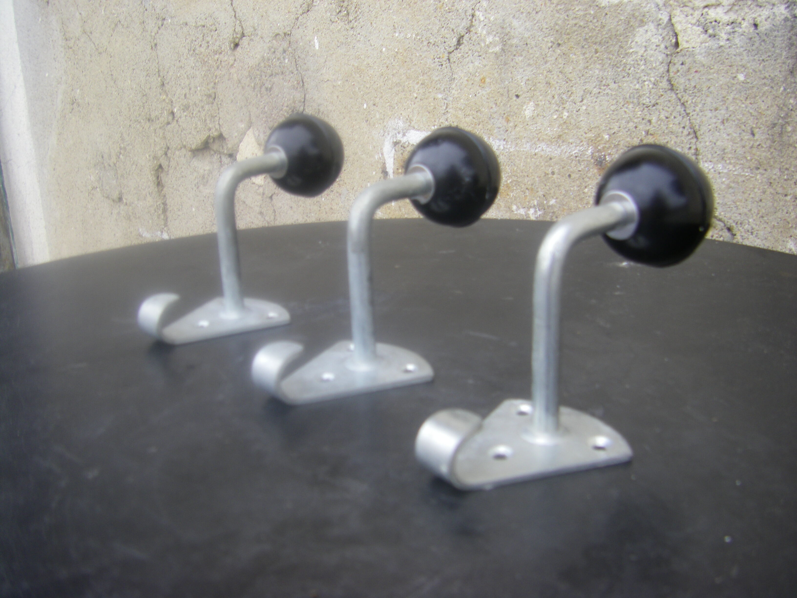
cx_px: 398
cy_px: 299
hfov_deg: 49.0
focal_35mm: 38
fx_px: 875
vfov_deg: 37.7
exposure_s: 1/60
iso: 64
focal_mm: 6.3
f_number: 3.5
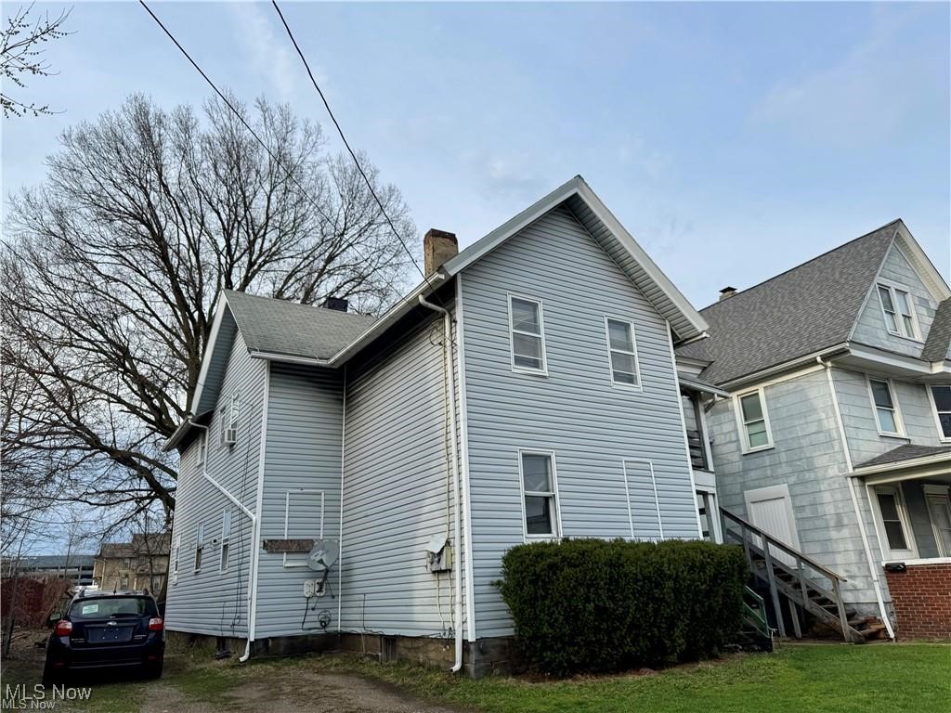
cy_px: 356
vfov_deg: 56.8
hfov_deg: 71.6
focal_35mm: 24
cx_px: 476
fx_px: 659
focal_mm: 6.76
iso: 80
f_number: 1.78
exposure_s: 1/2710
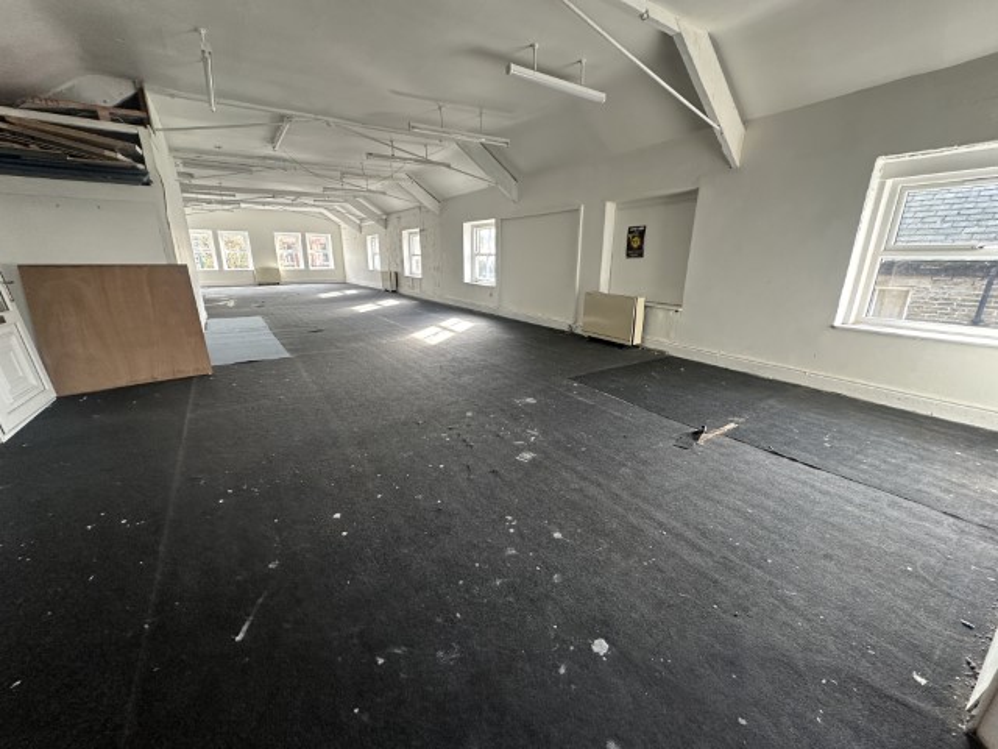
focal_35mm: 14
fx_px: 404
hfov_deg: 102.1
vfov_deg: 85.7
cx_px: 499
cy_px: 374
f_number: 2.2
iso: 250
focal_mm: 2.22
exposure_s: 1/99
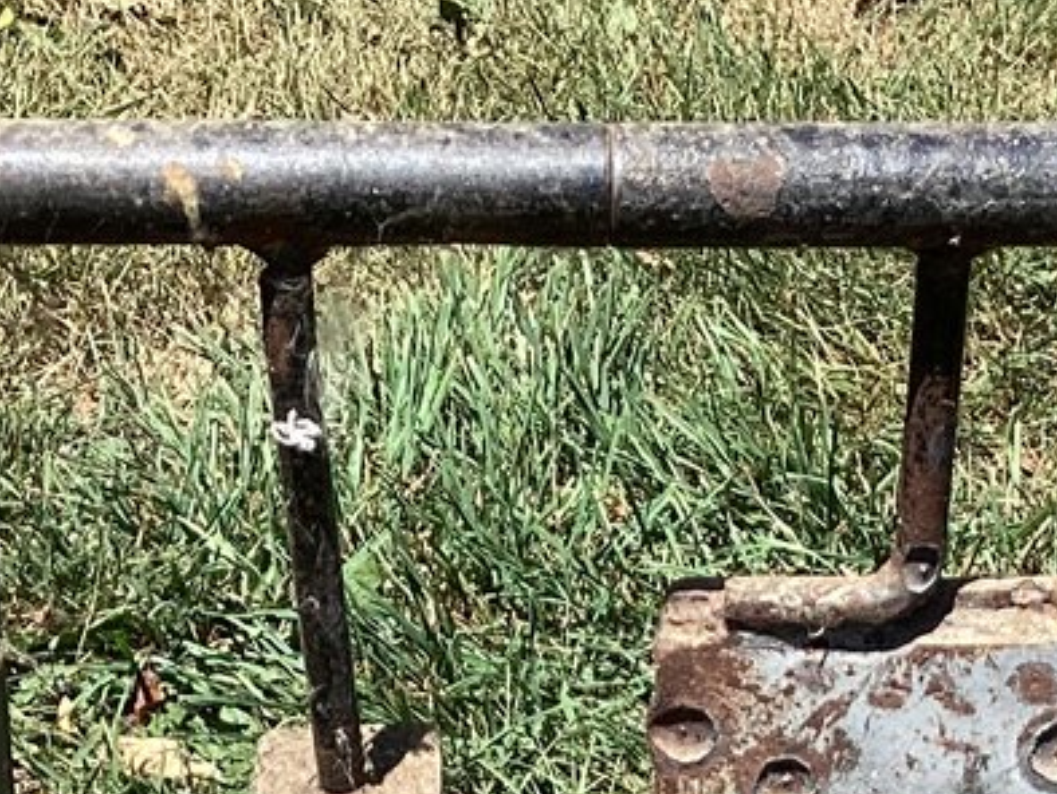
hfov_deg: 16.5
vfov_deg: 11.5
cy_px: 1455
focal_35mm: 119
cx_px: 506
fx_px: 3636
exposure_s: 1/783
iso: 25
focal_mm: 3.3
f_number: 2.4
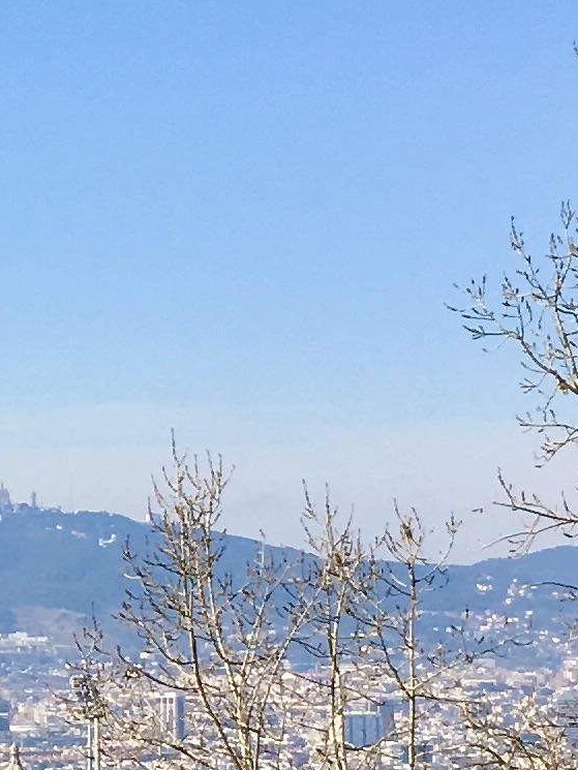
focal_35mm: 157
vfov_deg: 12.6
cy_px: 543
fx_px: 3494
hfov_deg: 9.0
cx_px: -527
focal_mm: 4.15
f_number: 2.2
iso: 25
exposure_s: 1/1451
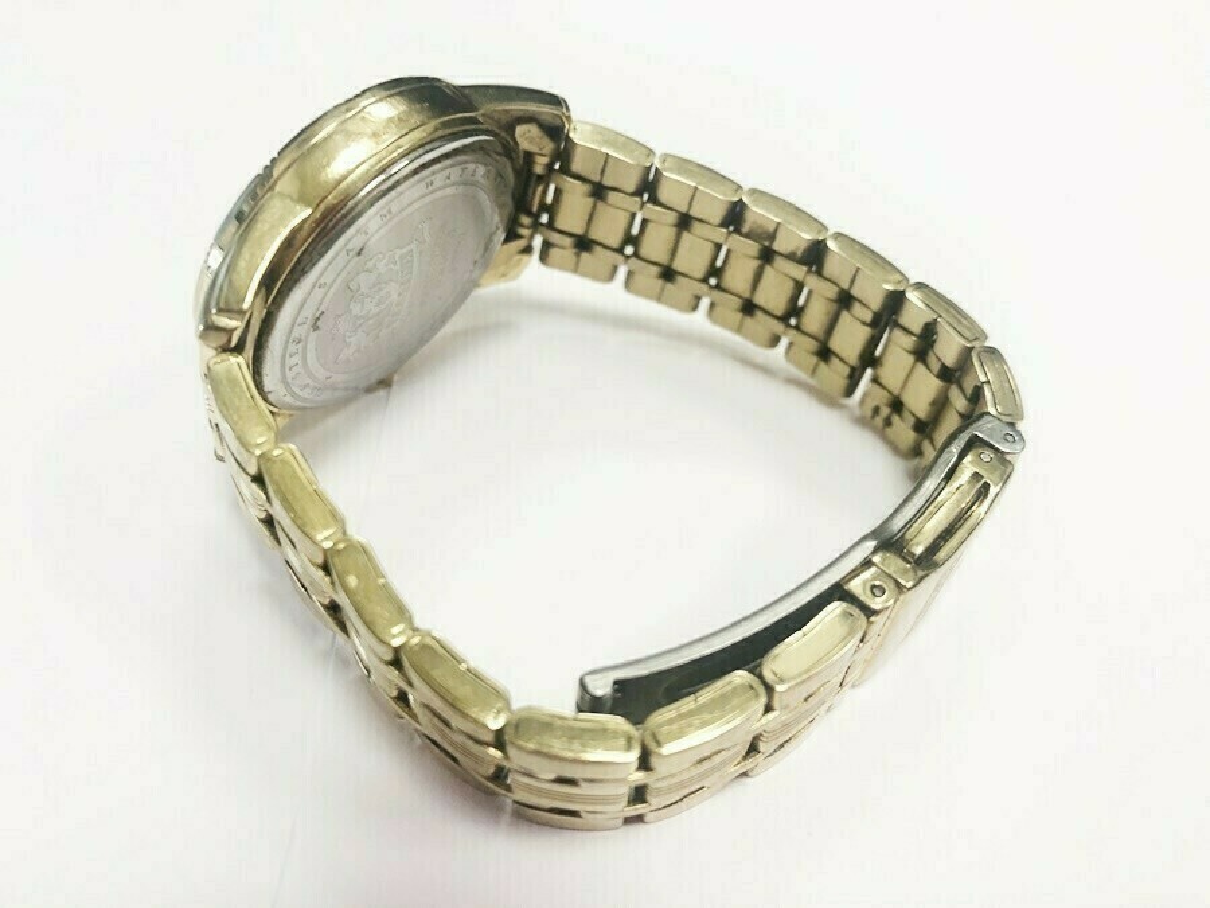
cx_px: 605
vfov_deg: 49.7
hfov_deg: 63.4
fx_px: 979
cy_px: 454
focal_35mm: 28
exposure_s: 1/30
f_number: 1.8
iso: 25
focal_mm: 4
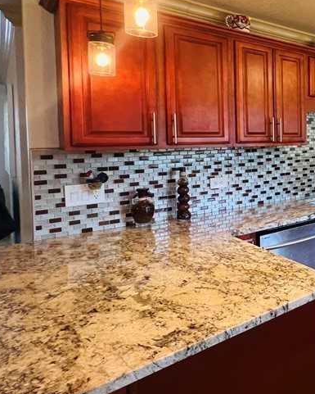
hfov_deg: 37.9
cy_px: 147
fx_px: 315
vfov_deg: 63.1
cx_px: 388
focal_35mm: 27
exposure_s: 1/60
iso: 200
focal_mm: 1.57
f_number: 1.8
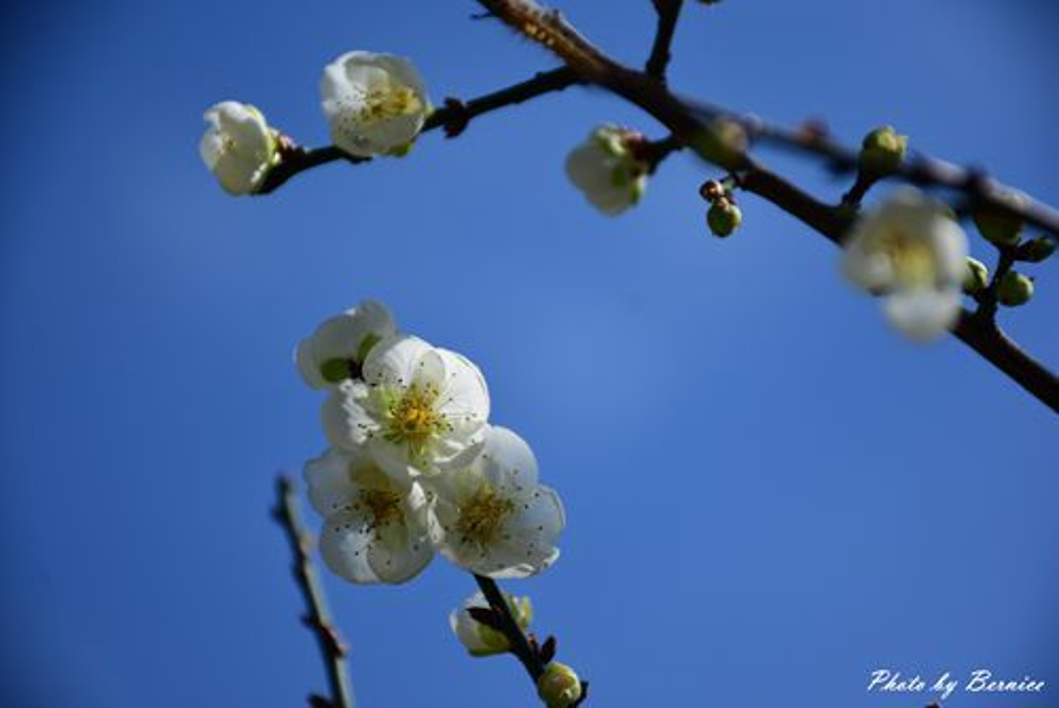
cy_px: 354
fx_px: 6181
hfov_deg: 9.8
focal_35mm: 210
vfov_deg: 6.6
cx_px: 530
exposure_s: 1/800
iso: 100
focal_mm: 140
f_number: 5.6
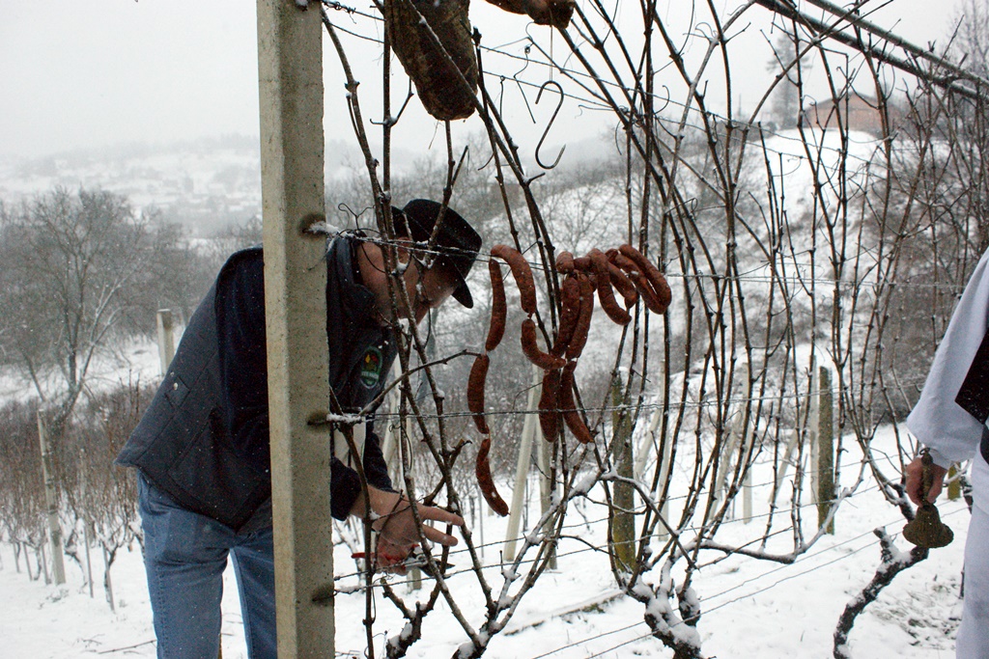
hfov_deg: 61.9
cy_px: 330
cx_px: 494
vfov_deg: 43.6
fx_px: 824
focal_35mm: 30
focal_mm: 20
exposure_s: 1/1000
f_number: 5.6
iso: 1600
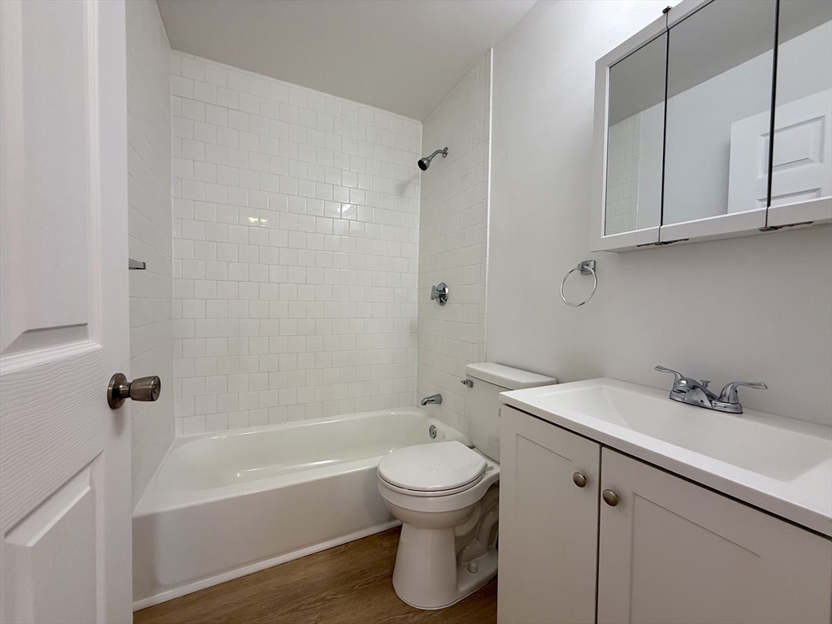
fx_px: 336
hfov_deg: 102.1
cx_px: 416
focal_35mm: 14
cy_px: 312
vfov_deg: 85.7
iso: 100
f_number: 2.2
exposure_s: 1/120
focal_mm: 2.22
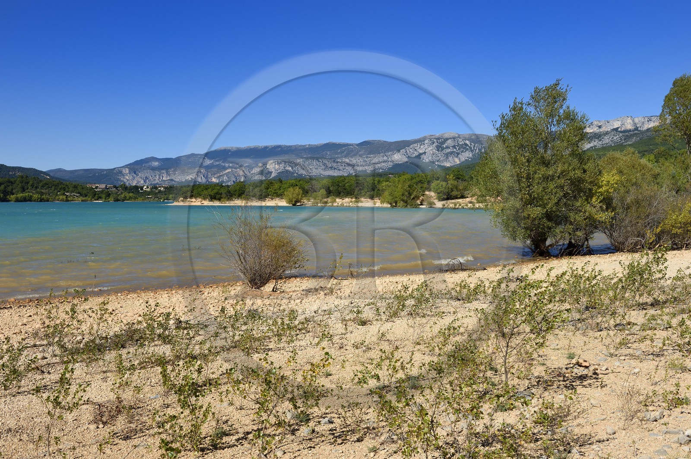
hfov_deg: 54.5
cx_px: 346
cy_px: 230
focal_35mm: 35
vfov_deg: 37.8
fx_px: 671
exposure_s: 1/320
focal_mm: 35
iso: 200
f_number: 13
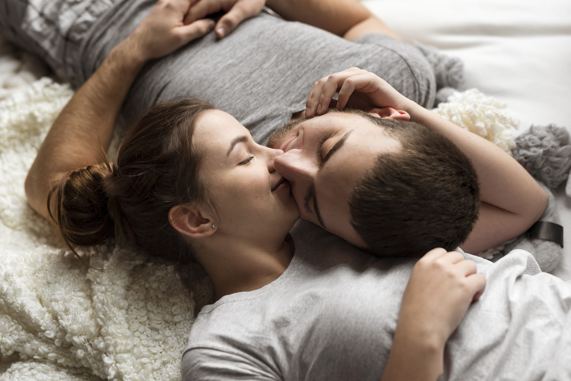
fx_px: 793
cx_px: 286
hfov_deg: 39.6
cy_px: 190
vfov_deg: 27.0
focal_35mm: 50
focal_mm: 50
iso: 200
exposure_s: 1/160
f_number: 2.8
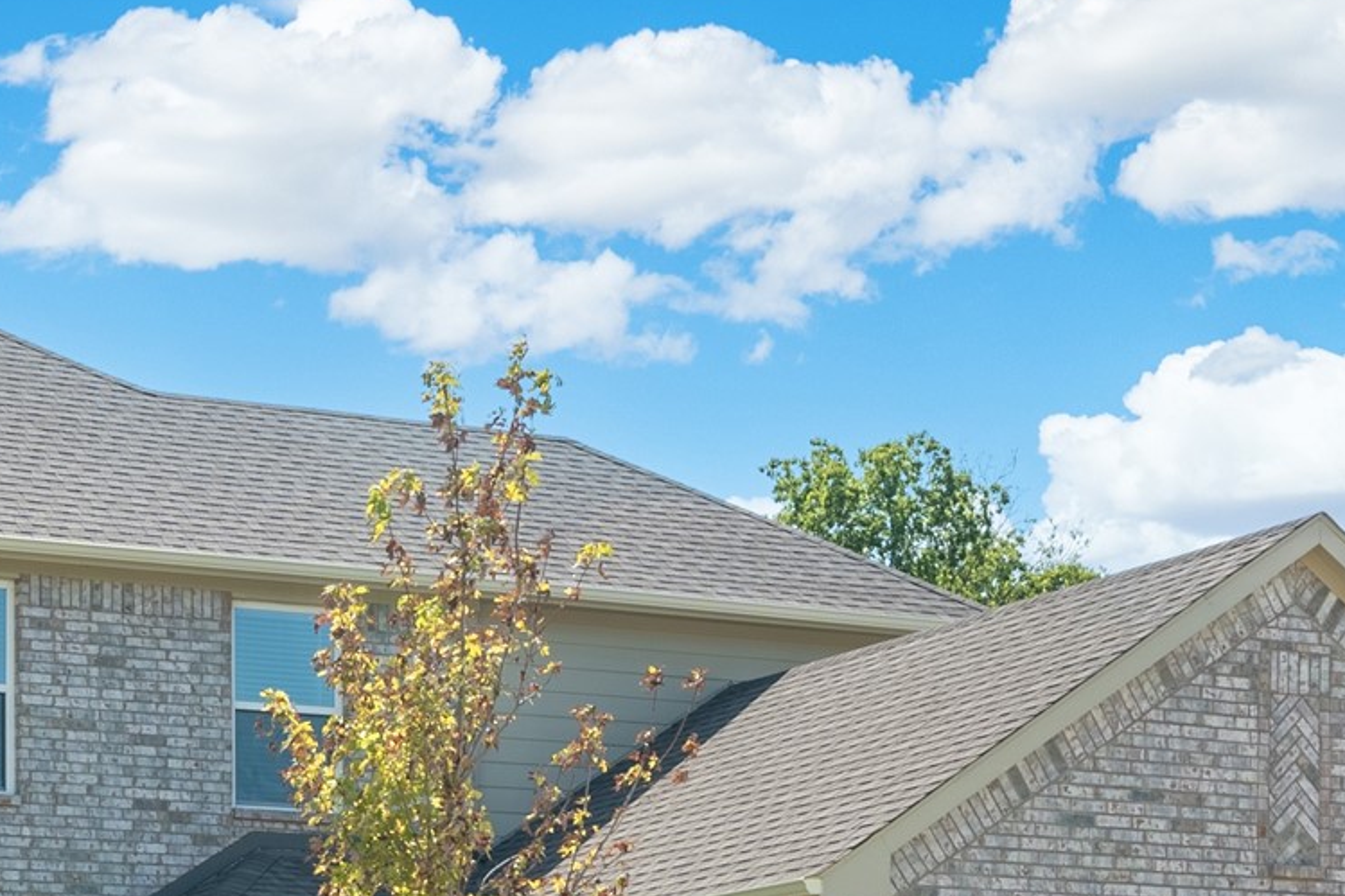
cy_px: 842
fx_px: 3249
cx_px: 458
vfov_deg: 15.5
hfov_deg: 23.3
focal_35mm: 87
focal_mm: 20.5
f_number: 9
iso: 160
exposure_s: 1/500
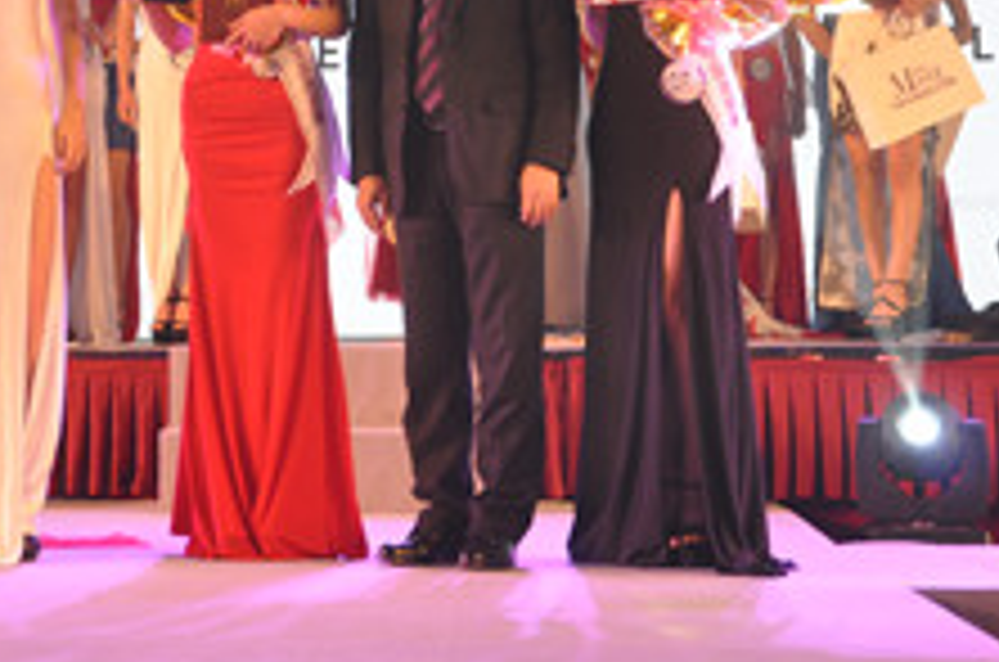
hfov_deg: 17.7
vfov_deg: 11.8
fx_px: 3184
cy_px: 90
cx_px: 261
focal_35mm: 115
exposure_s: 1/80
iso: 400
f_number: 4.5
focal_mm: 34
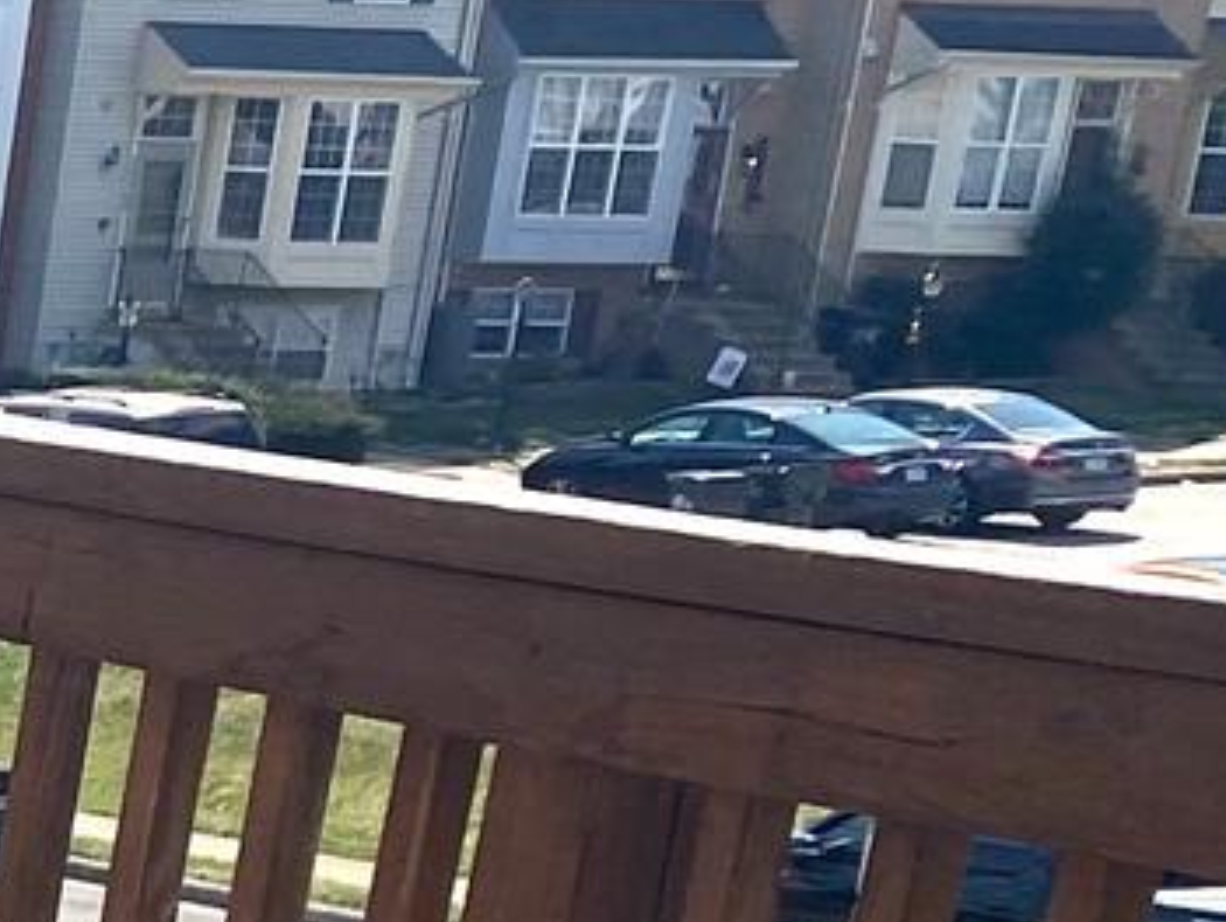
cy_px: 1732
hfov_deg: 10.3
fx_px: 5387
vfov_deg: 9.3
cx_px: -2144
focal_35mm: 152
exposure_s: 1/3497
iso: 32
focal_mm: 4.25
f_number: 1.8
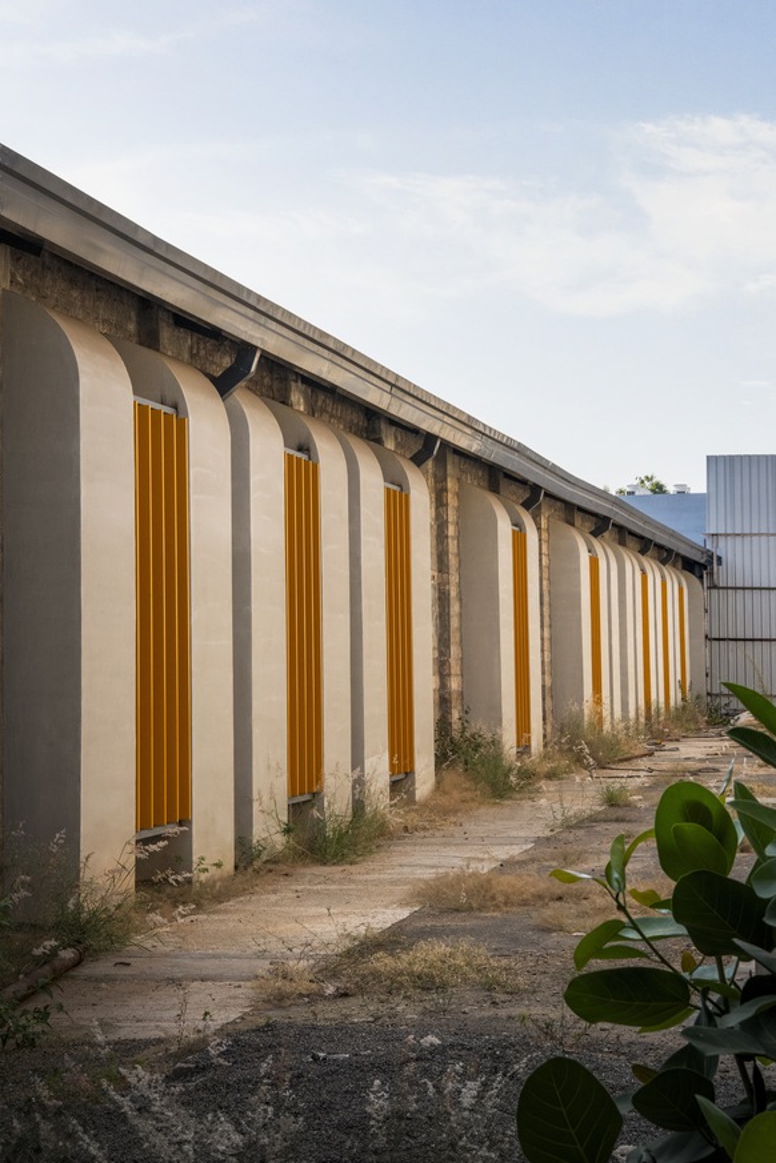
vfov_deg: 28.4
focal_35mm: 71
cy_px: 498
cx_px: 419
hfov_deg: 19.2
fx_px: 2295
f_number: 14
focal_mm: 62
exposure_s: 1/160
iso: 800
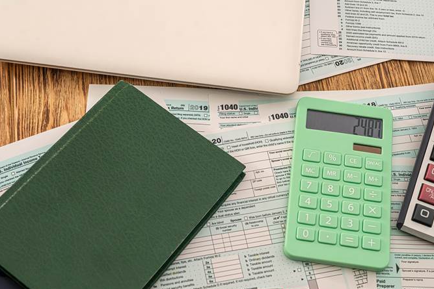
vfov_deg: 22.6
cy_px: 158
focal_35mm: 60
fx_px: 723
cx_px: 217
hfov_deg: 33.4
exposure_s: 1/160
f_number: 6.3
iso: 320
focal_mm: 50
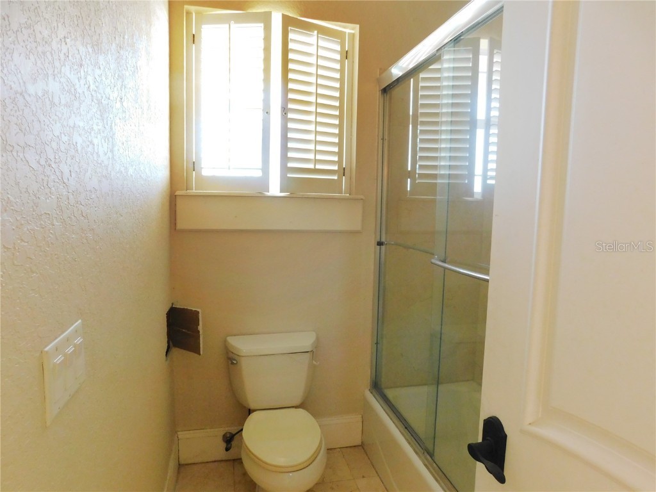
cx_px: 328
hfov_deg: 73.9
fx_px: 436
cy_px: 246
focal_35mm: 23
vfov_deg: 58.9
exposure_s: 1/30
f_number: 3
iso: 320
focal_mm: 4
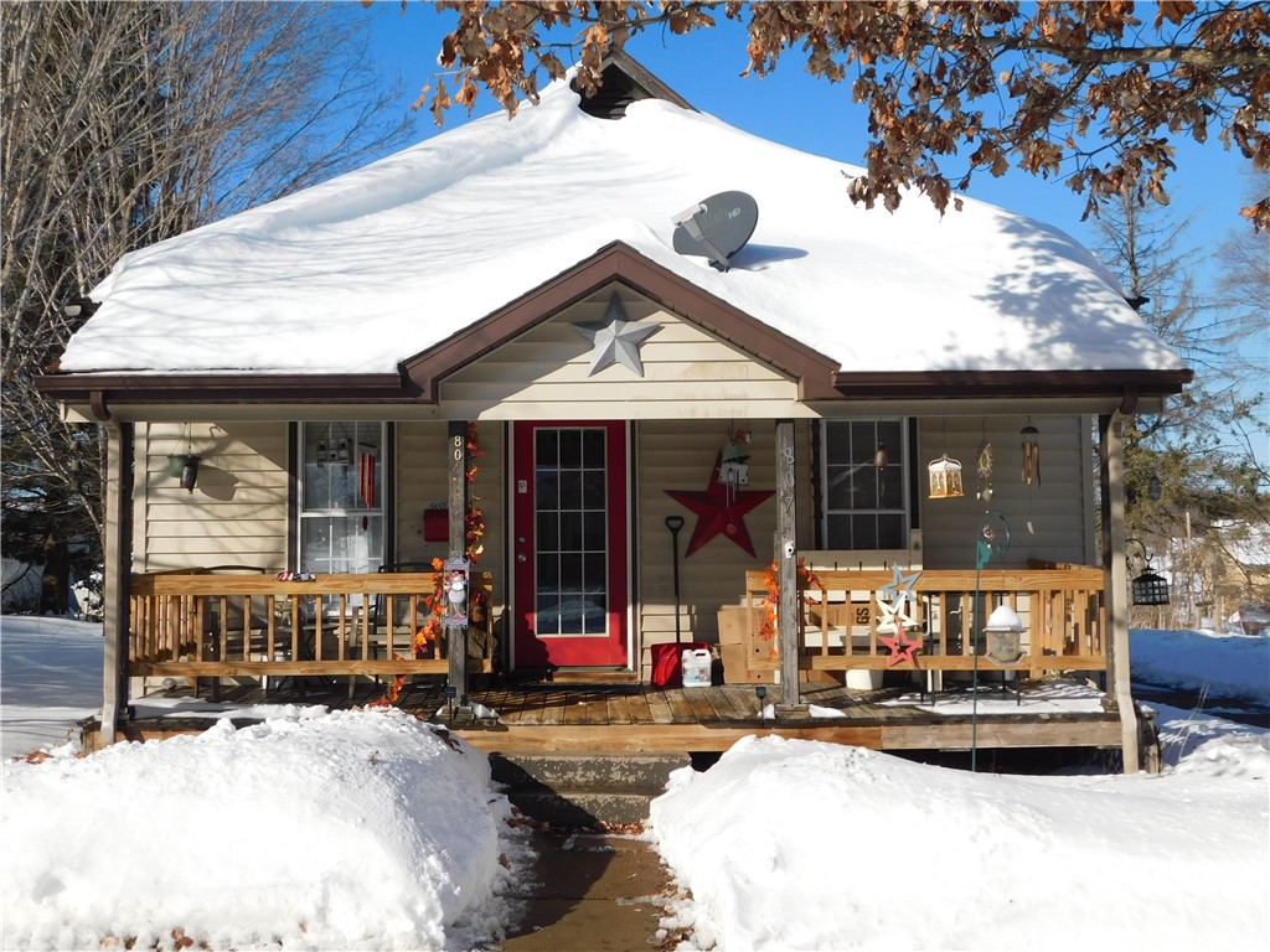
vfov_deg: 39.7
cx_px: 635
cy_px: 476
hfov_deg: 51.4
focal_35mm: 36
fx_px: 1321
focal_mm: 6.3
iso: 125
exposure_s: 1/500
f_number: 7
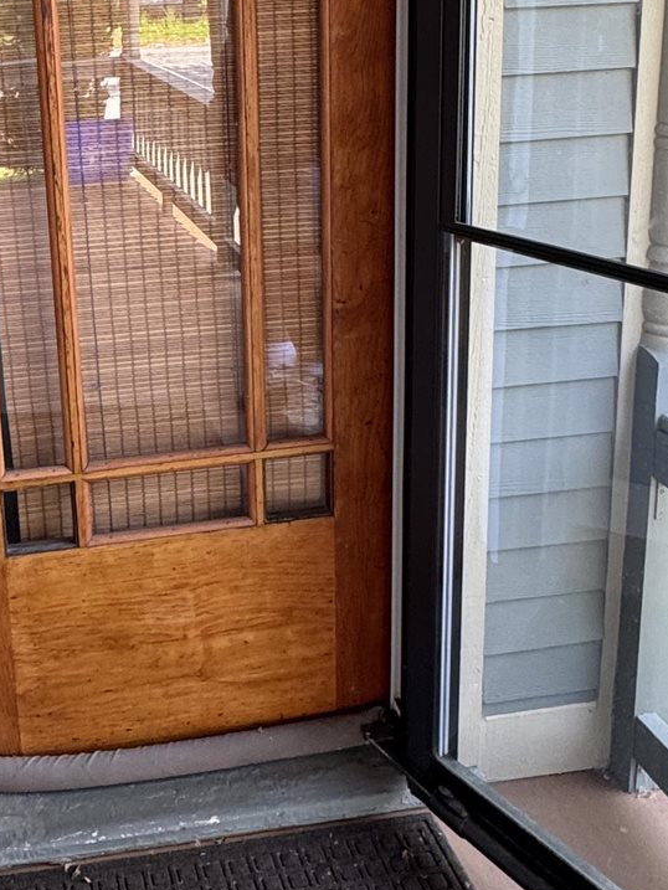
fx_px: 1158
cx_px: 111
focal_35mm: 45
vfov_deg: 40.7
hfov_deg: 31.2
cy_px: 210
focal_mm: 2.22
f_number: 2.2
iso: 125
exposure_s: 1/99
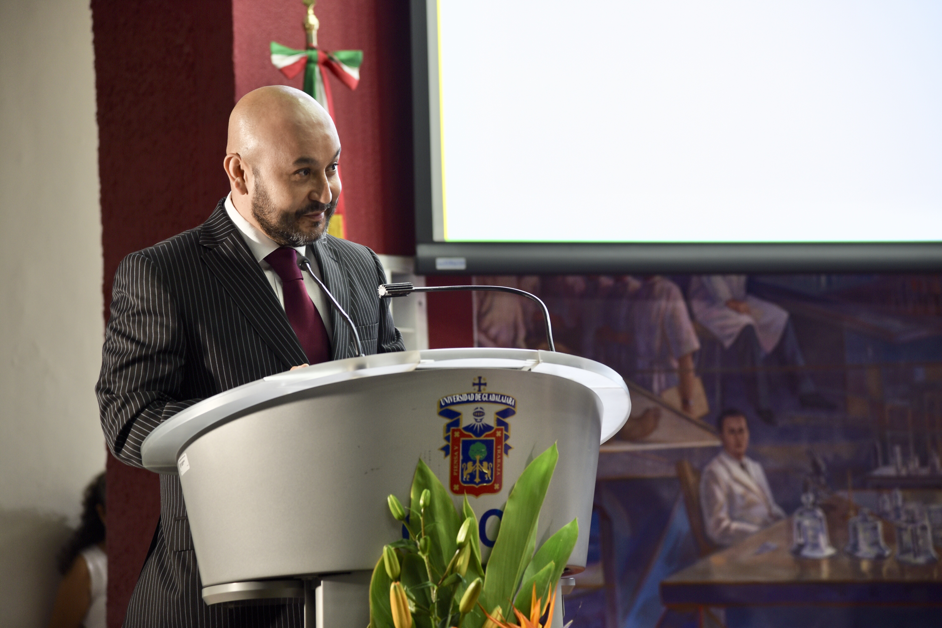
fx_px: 3140
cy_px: 314
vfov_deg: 11.4
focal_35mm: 120
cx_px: 471
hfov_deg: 17.1
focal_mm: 120
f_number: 4.5
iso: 250
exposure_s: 1/13
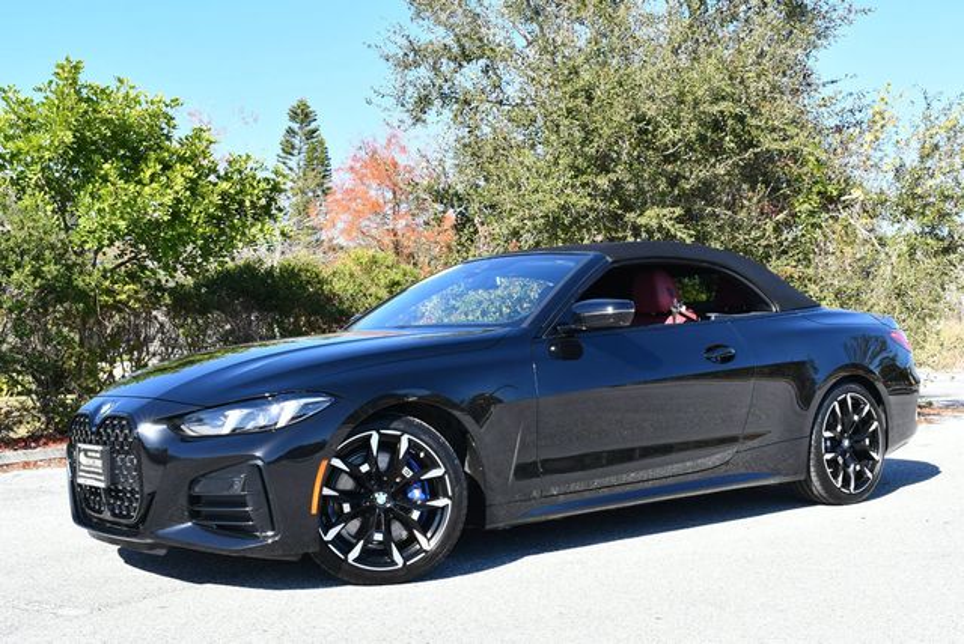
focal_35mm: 48
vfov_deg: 28.1
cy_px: 322
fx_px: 1286
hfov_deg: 41.1
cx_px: 482
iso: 200
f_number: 8
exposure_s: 1/250
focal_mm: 24
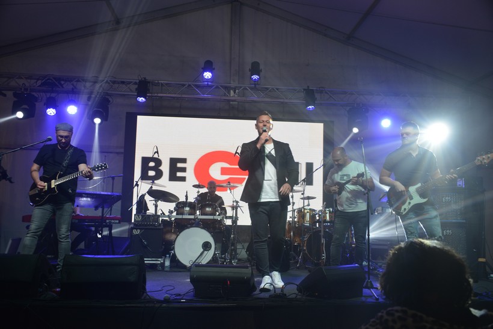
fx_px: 438
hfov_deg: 58.7
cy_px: 164
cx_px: 246
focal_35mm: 32
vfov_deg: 41.1
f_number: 4
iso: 640
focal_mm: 32
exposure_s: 1/60
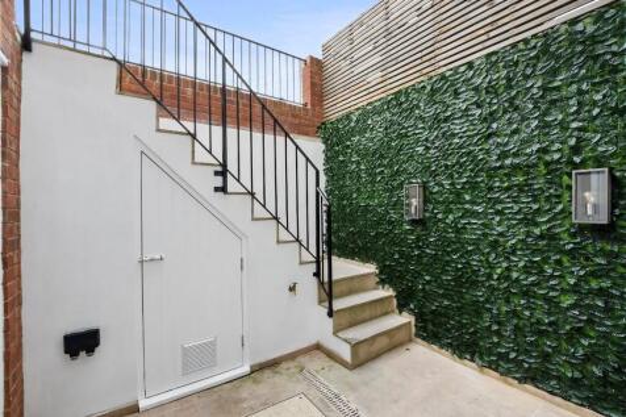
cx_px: 313
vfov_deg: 77.3
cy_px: 208
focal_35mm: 15
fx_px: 261
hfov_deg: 100.4
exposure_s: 1/13
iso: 250
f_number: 8
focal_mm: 10
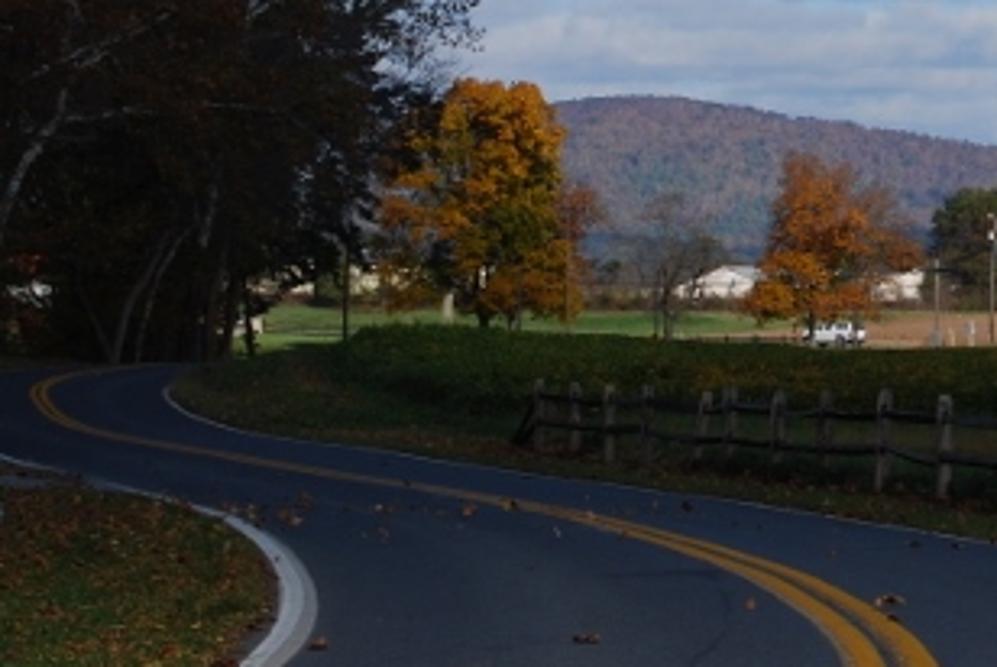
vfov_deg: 6.4
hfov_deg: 9.5
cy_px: -117
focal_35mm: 214
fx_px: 5940
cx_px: 961
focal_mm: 55
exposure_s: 1/250
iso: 100
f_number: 8
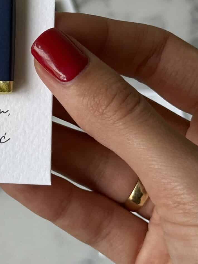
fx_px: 991
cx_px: -54
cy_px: 58
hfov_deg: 11.1
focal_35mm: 130
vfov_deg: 15.1
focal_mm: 6.76
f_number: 1.78
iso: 64
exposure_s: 1/452
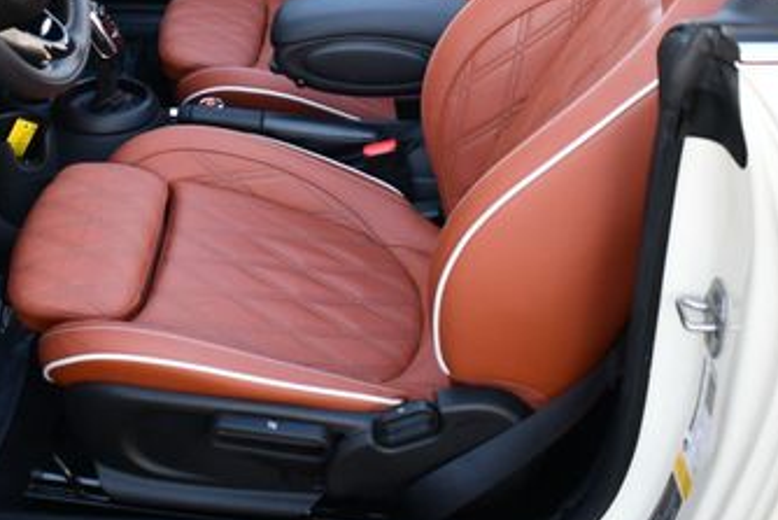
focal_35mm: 69
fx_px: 1492
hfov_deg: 29.1
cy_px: 37
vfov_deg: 19.3
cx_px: 289
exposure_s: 1/250
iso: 450
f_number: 3.5
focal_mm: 18
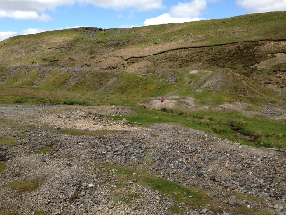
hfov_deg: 55.4
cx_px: 143
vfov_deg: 42.9
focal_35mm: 33
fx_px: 273
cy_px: 108
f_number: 2.4
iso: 50
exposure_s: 1/1178
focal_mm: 4.12
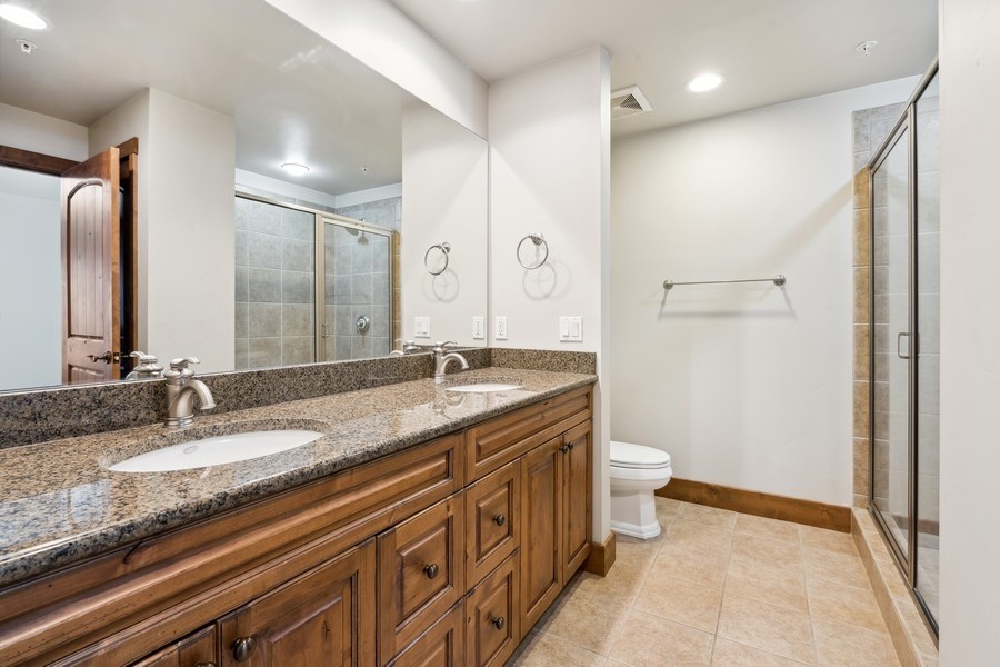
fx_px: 444
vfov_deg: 73.7
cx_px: 500
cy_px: 334
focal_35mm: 16
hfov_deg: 96.7
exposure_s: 1/2.5
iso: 200
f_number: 8
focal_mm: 16
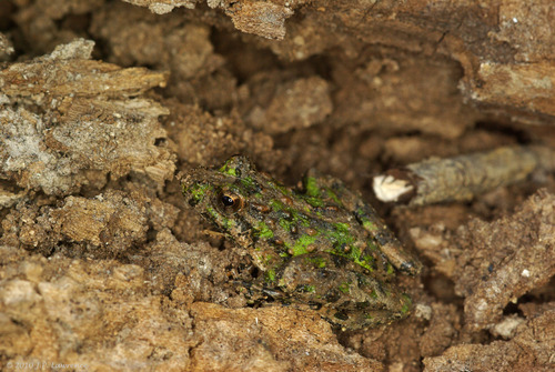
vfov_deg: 8.7
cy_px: 186
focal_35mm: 158
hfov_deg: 13.0
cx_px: 278
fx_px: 2432
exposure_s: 1/125
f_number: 11
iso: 400
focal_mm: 105
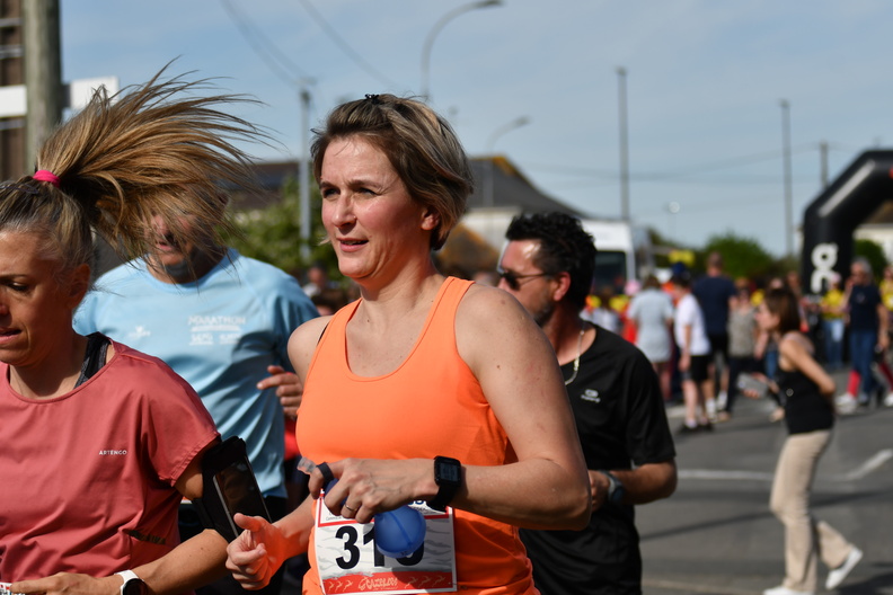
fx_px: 2604
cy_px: 298
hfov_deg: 19.5
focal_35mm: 105
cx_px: 446
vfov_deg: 13.0
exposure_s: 1/1600
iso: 100
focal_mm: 70
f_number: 4.5
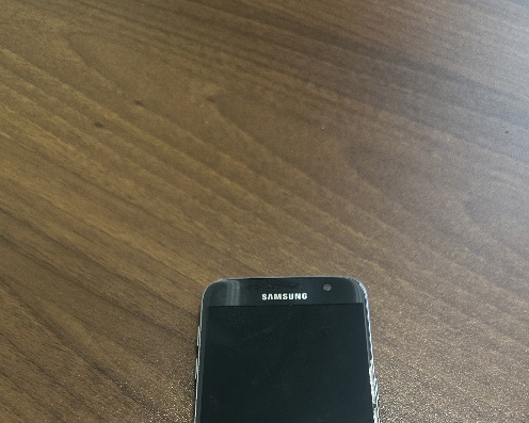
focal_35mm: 34
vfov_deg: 40.2
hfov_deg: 52.8
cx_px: 278
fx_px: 532
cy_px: 379
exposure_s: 1/50
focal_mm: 6.86
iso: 320
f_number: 1.78
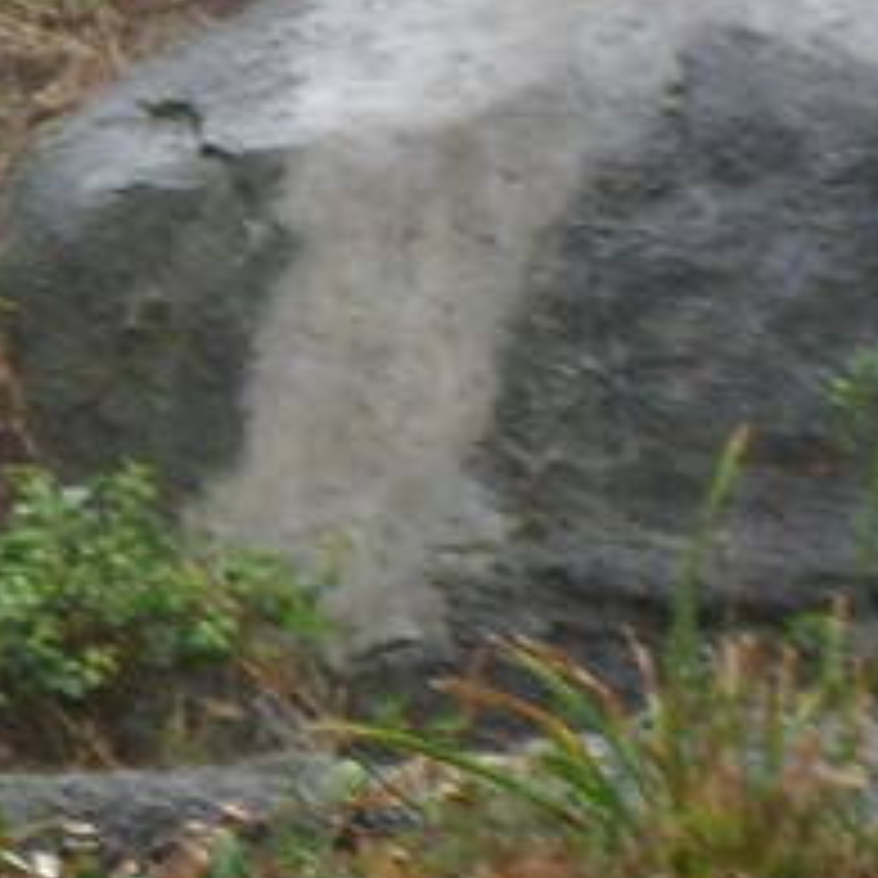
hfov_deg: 4.6
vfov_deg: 4.6
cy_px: -531
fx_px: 10818
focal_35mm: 377
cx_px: -946
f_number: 4.3
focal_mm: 8.1
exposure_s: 1/30
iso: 120
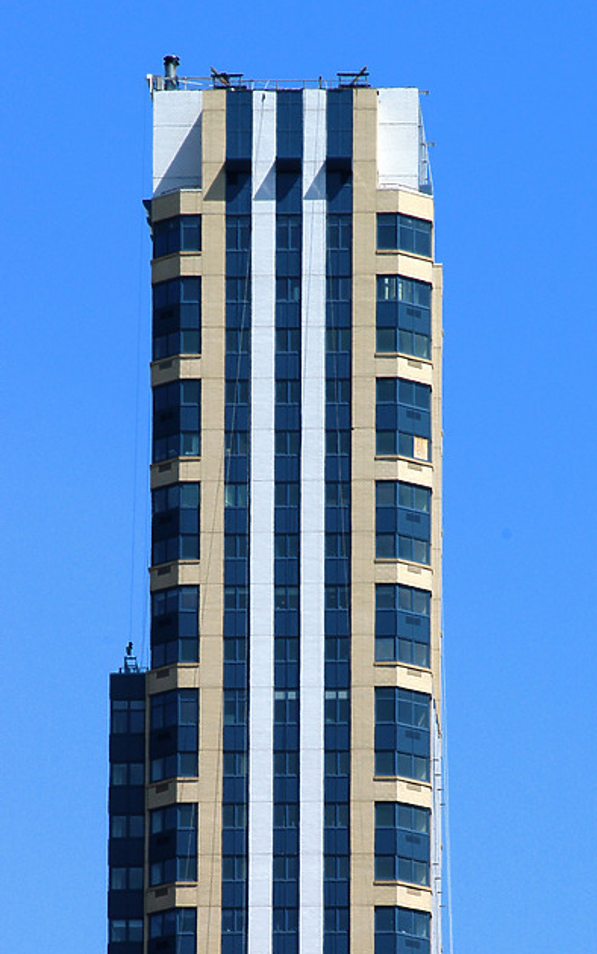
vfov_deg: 4.8
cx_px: 297
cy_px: 671
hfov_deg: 3.0
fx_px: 11345
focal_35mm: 436
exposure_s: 1/750
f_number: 7.1
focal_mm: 200
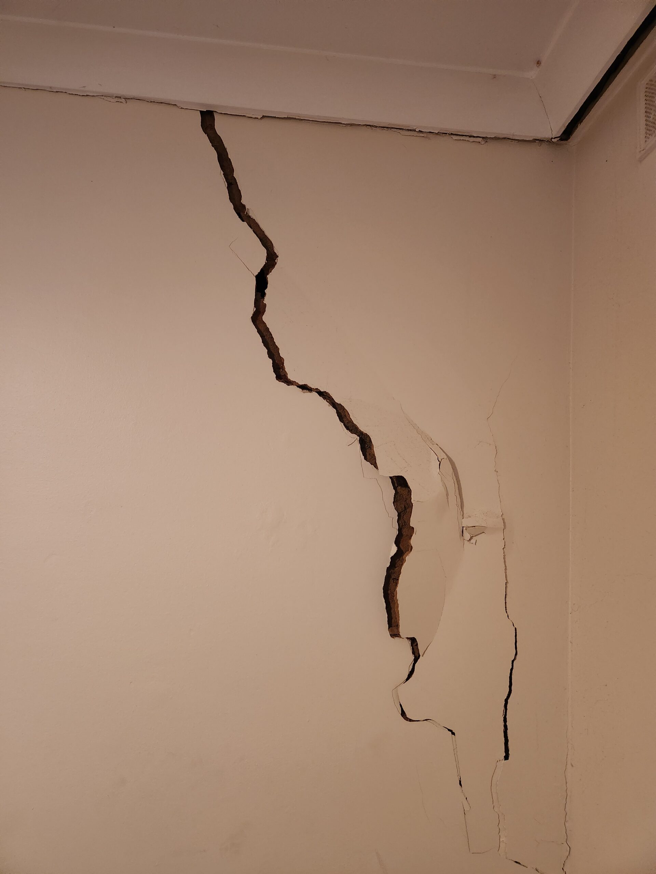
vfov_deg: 73.9
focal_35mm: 23
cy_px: 437
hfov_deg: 58.9
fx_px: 581
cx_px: 328
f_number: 1.8
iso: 500
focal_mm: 5.4
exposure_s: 1/50
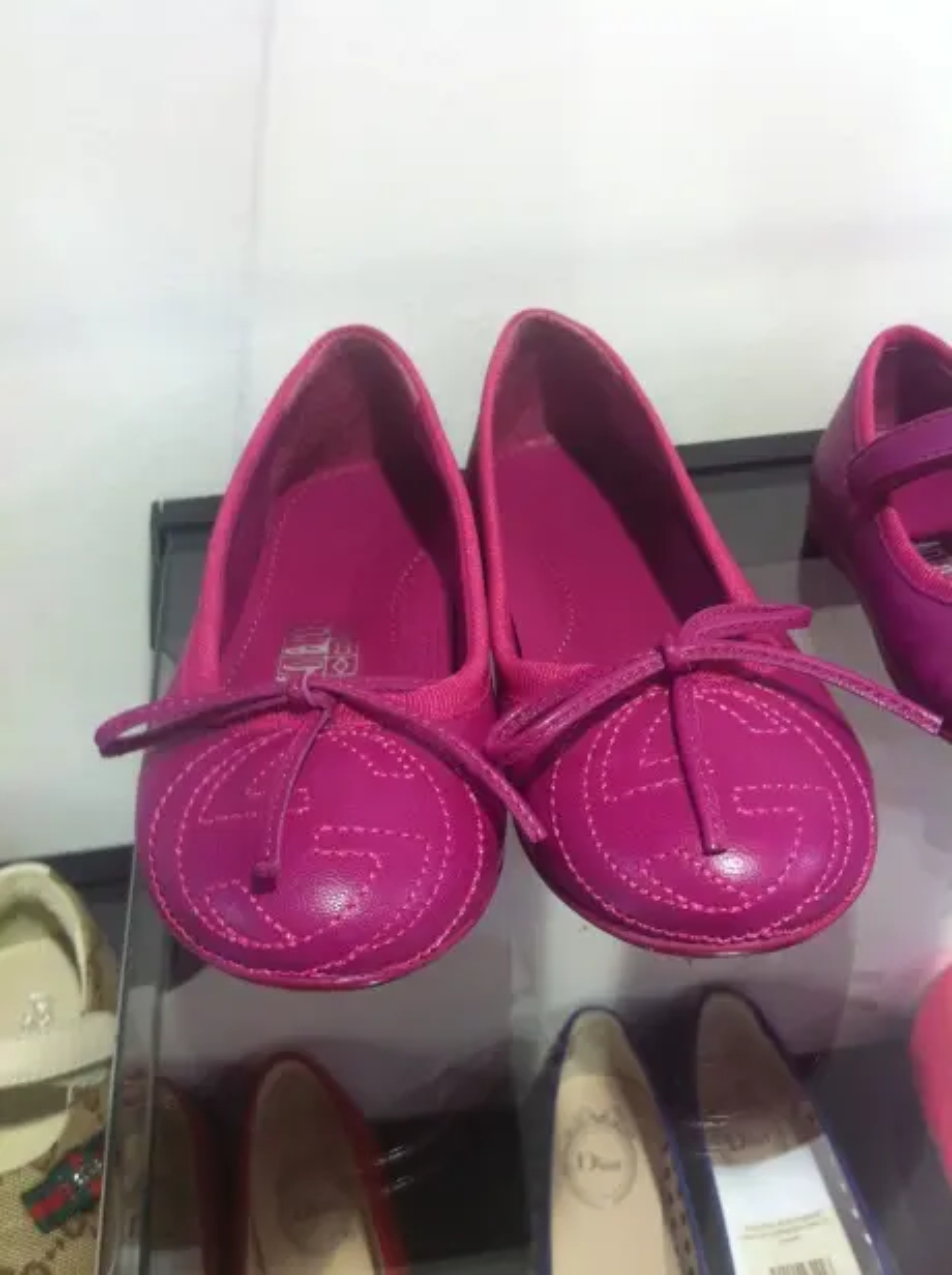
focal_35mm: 35
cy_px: 638
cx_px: 476
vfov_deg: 52.7
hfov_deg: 40.6
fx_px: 1287
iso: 100
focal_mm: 3.85
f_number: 2.8
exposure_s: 1/17
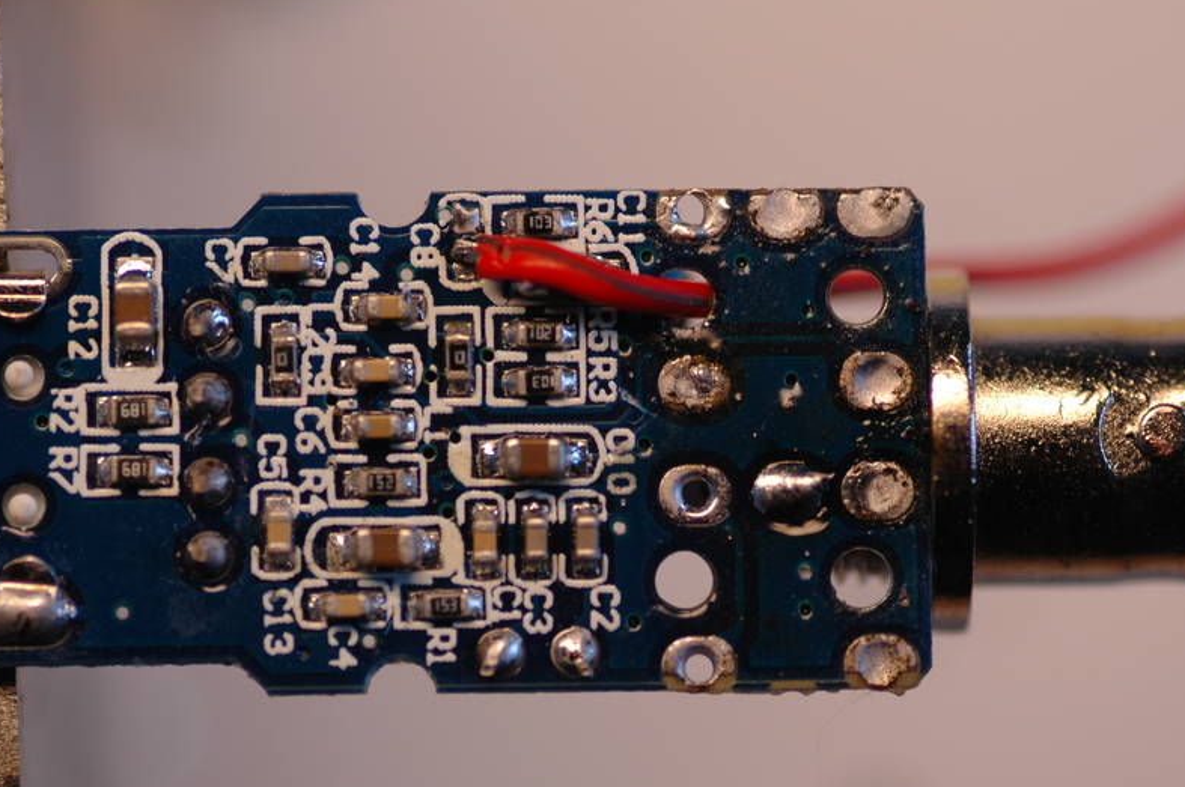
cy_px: 397
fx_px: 6729
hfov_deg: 10.1
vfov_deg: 6.7
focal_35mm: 205
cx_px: 556
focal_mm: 105
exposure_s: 1/200
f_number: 3.5
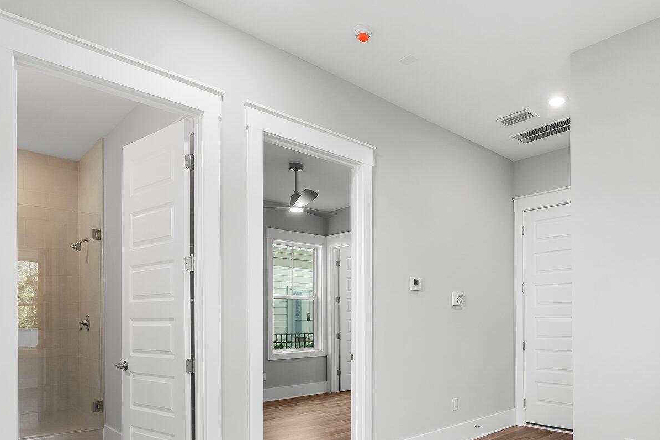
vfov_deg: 51.4
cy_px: 315
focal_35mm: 24
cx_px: 443
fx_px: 440
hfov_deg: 71.5
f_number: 8
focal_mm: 14
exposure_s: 1/15
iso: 400
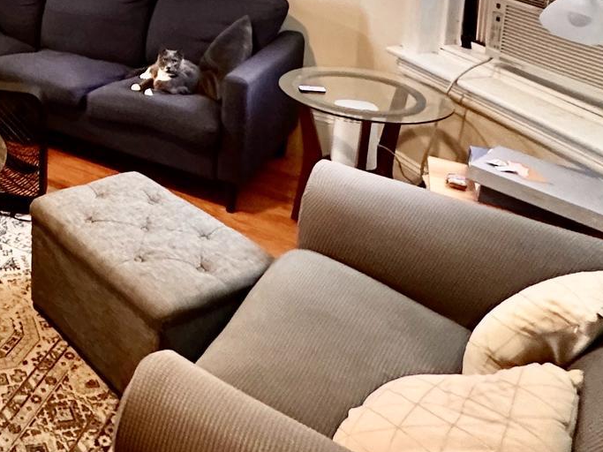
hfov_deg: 37.3
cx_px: -64
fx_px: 731
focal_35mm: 42
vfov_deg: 30.2
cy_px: -63
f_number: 2.2
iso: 500
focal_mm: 2.22
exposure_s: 1/60
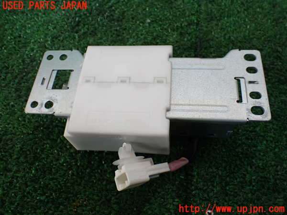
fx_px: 249
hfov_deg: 60.0
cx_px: 144
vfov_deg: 46.8
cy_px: 108
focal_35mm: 30
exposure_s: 1/125
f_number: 2.3
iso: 400
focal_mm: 5.4
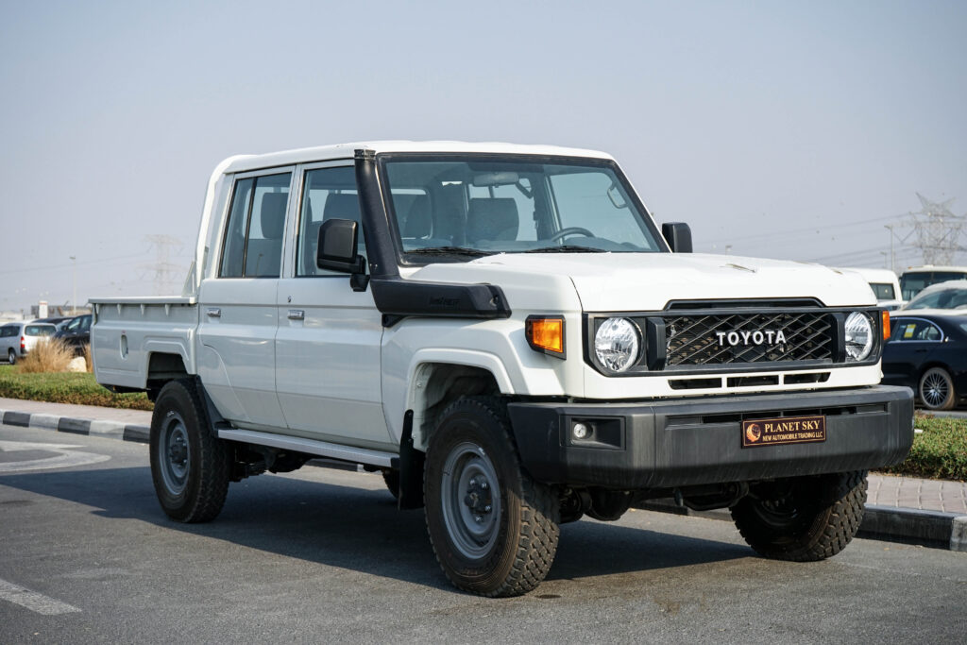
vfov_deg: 21.2
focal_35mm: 64
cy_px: 322
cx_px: 484
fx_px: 1719
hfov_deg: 31.4
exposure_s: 1/1000
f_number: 8
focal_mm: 64
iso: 500
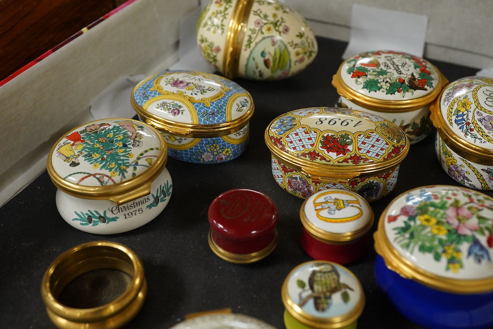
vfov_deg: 29.9
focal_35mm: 45
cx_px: 246
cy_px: 164
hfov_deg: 43.6
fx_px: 616
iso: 2500
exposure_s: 1/100
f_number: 6.3
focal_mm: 30
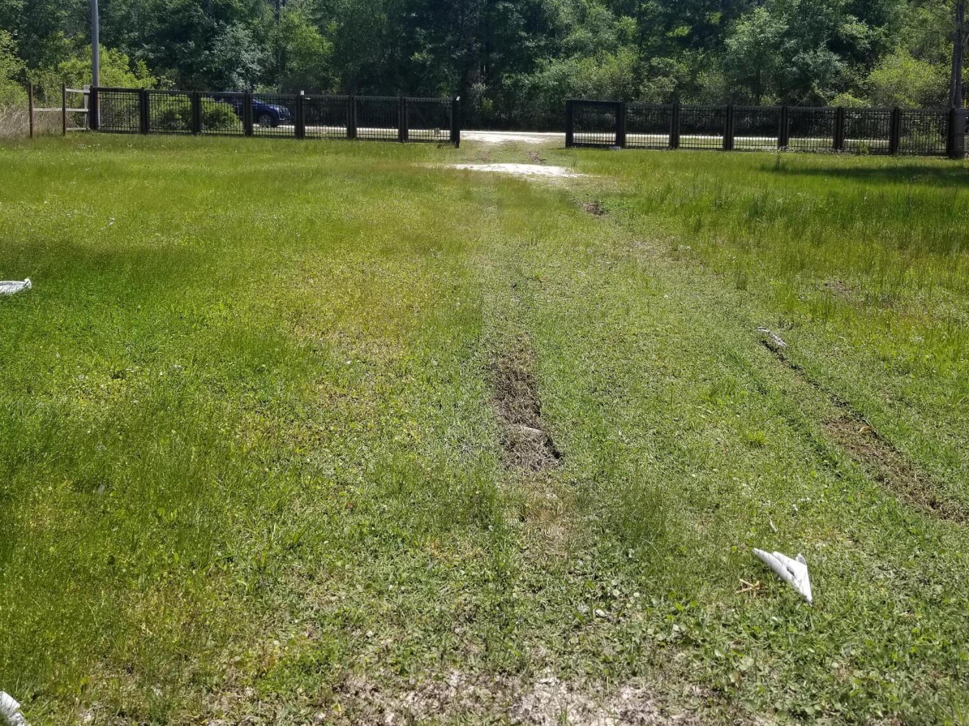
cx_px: 485
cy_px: 202
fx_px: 980
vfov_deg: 39.8
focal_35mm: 35
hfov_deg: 52.6
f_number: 1.7
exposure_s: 1/2144
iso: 50
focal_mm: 4.3
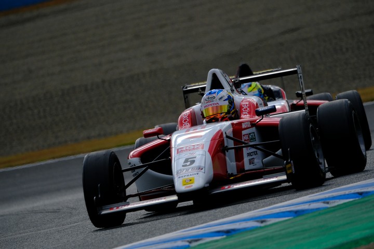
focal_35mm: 780
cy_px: 124
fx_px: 8103
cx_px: 187
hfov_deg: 2.6
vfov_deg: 1.8
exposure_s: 1/1250
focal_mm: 520.2
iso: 640
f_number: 8
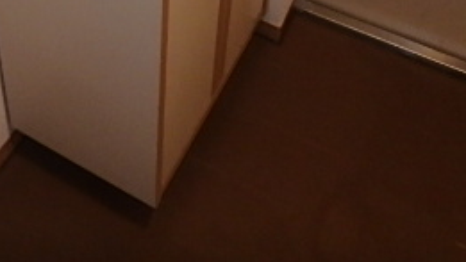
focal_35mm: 56
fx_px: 692
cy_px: -146
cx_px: 98
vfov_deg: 18.6
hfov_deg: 36.1
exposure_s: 1/30
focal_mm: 3.7
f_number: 3.5
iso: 400
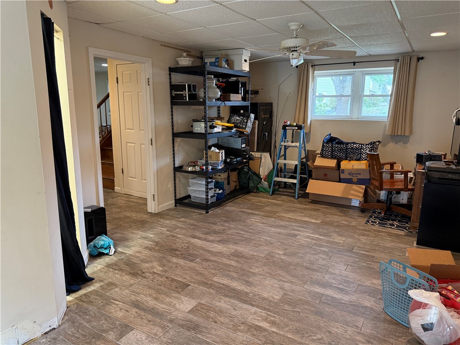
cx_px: 230
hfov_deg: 71.6
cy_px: 172
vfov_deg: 56.8
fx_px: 319
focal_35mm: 24
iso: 320
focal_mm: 6.76
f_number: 1.78
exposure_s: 1/60
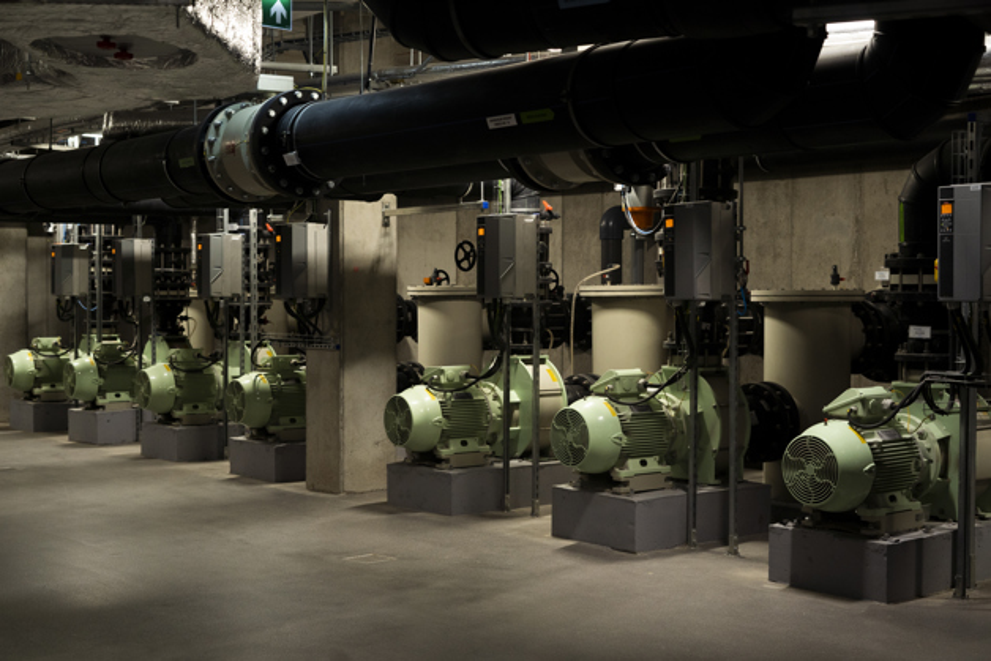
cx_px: 496
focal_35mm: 50
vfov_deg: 27.0
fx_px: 1377
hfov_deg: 39.6
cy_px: 330
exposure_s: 1/100
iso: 1250
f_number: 4.5
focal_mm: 50
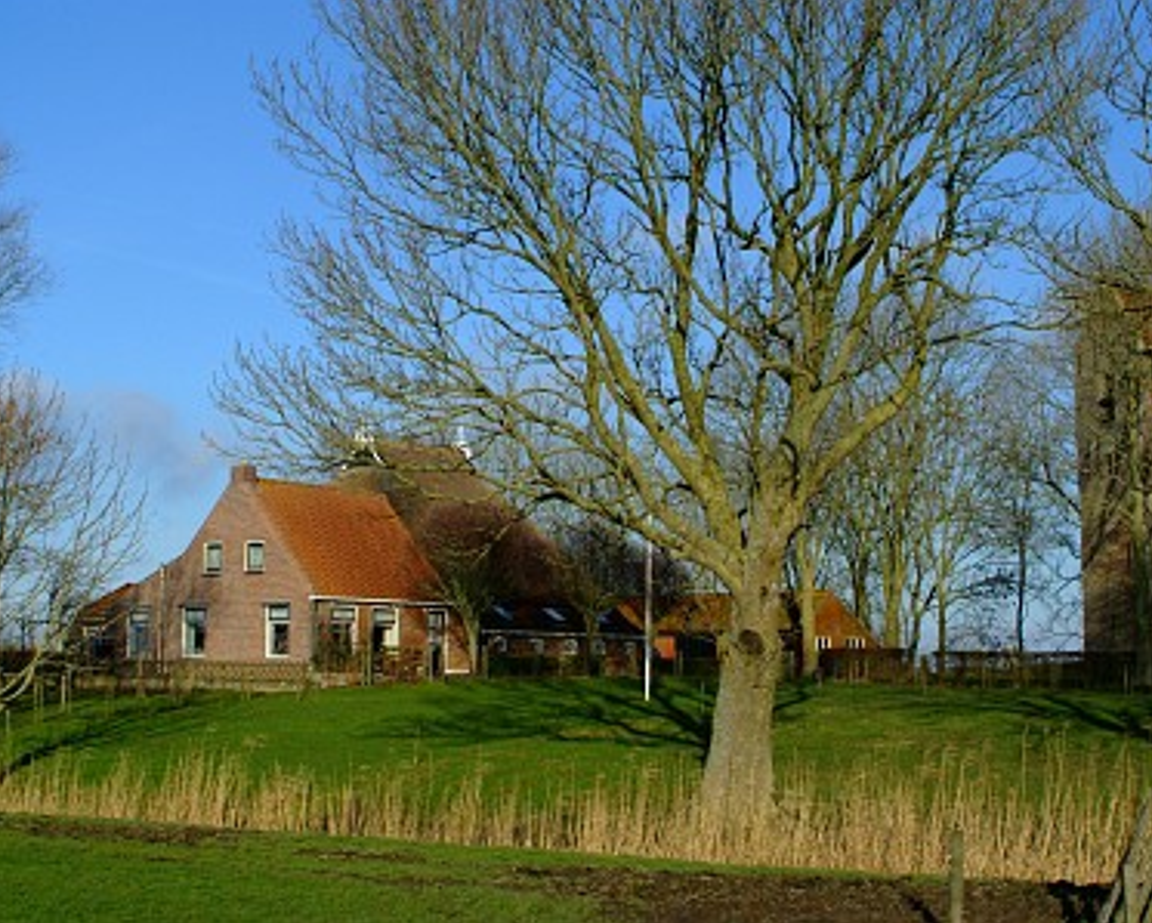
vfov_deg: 25.4
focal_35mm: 60
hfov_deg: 31.4
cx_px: 590
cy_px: 462
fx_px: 2047
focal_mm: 35
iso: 400
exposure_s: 1/500
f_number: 13
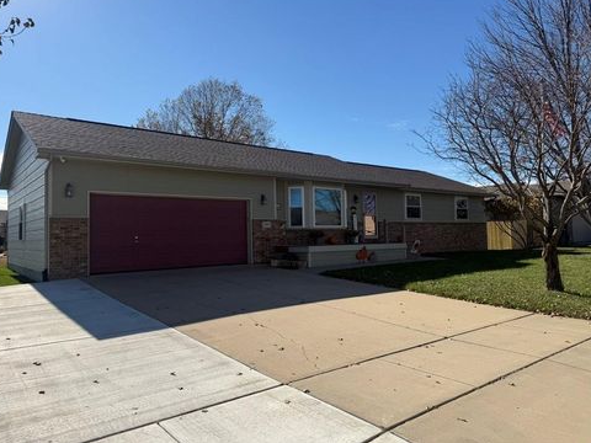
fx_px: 427
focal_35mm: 25
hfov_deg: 69.4
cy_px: 215
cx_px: 289
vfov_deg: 54.9
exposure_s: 1/5714
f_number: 1.78
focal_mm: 6.76
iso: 80
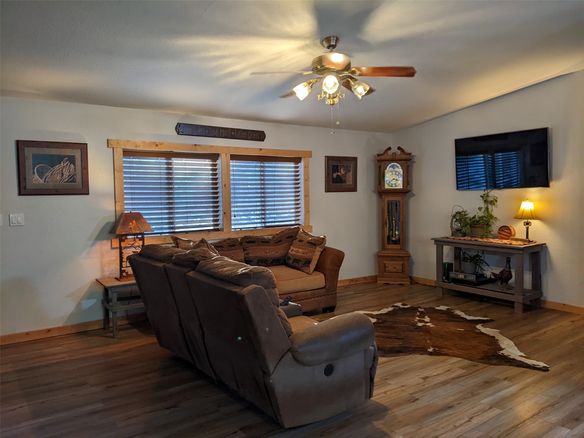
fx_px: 456
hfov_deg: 65.3
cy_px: 219
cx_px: 292
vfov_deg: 51.4
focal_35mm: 27
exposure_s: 1/59.9
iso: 166
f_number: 1.8
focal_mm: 4.44
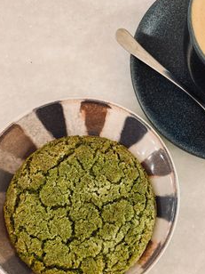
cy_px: 169
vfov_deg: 50.9
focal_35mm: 36
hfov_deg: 39.3
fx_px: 284
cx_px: 131
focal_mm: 4.25
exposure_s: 1/50
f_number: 1.8
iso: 250
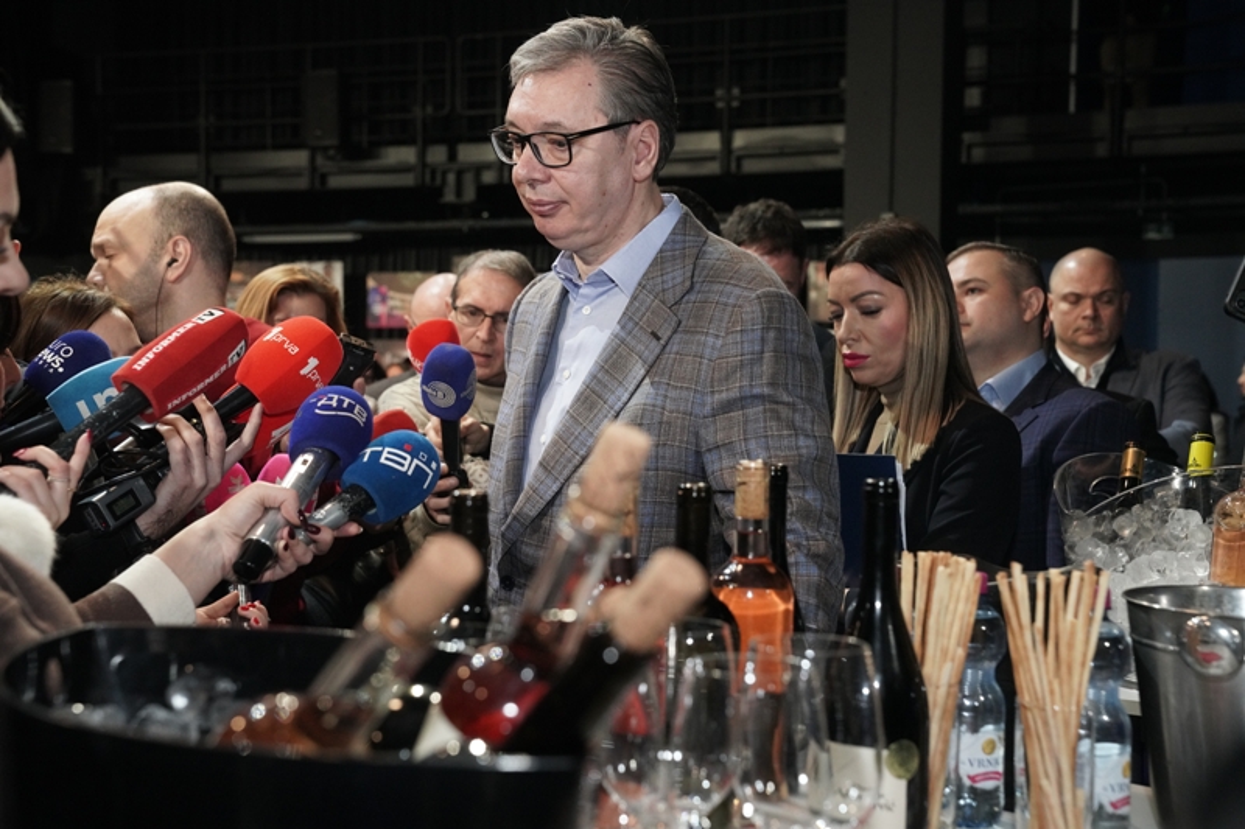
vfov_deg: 28.1
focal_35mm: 48
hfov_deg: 41.1
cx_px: 622
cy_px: 414
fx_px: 1660
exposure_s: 1/250
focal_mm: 48
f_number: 5
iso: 5000
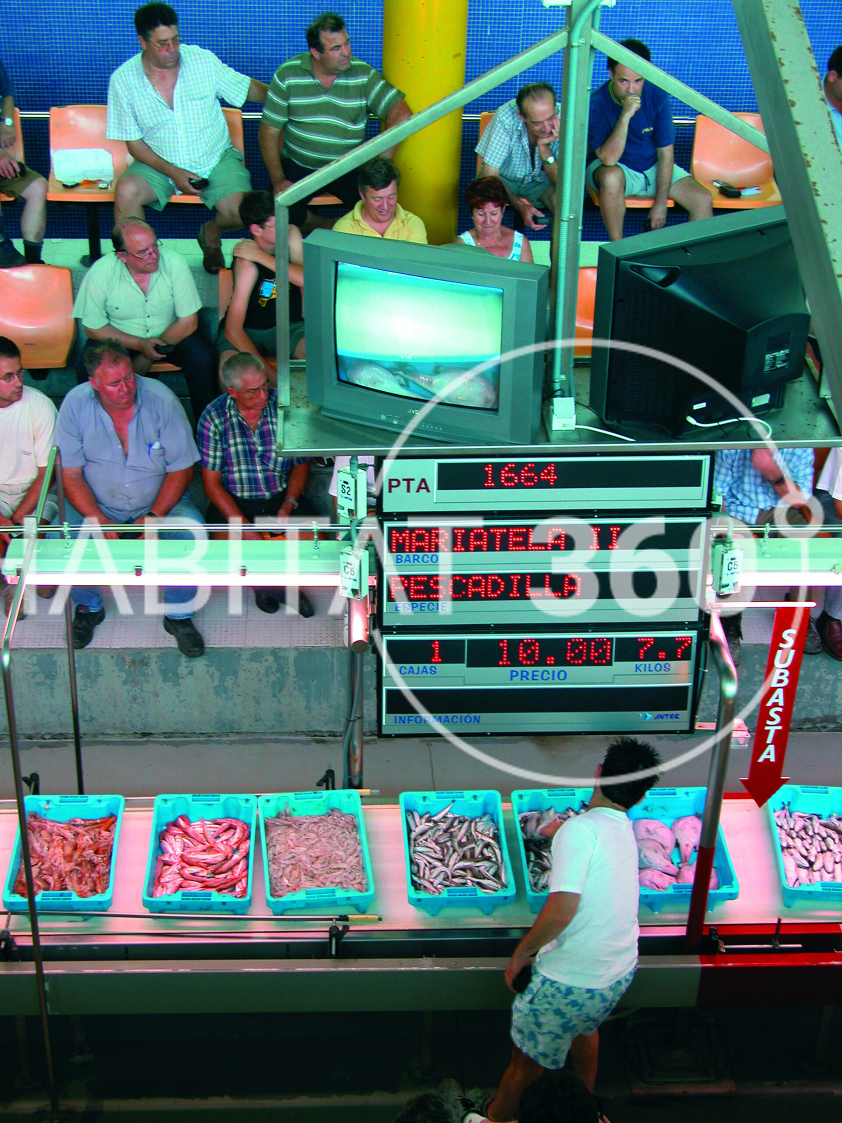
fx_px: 1849
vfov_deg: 33.8
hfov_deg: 25.7
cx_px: 421
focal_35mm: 57
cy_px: 562
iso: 100
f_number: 3.1
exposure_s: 1/12
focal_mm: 14.7
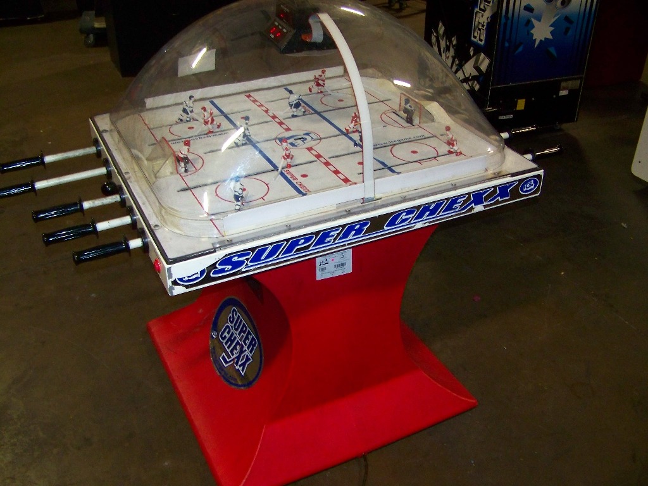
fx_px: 674
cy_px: 243
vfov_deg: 39.7
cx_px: 324
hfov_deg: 51.4
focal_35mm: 36
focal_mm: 5.85
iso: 200
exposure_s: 1/30
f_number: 2.8
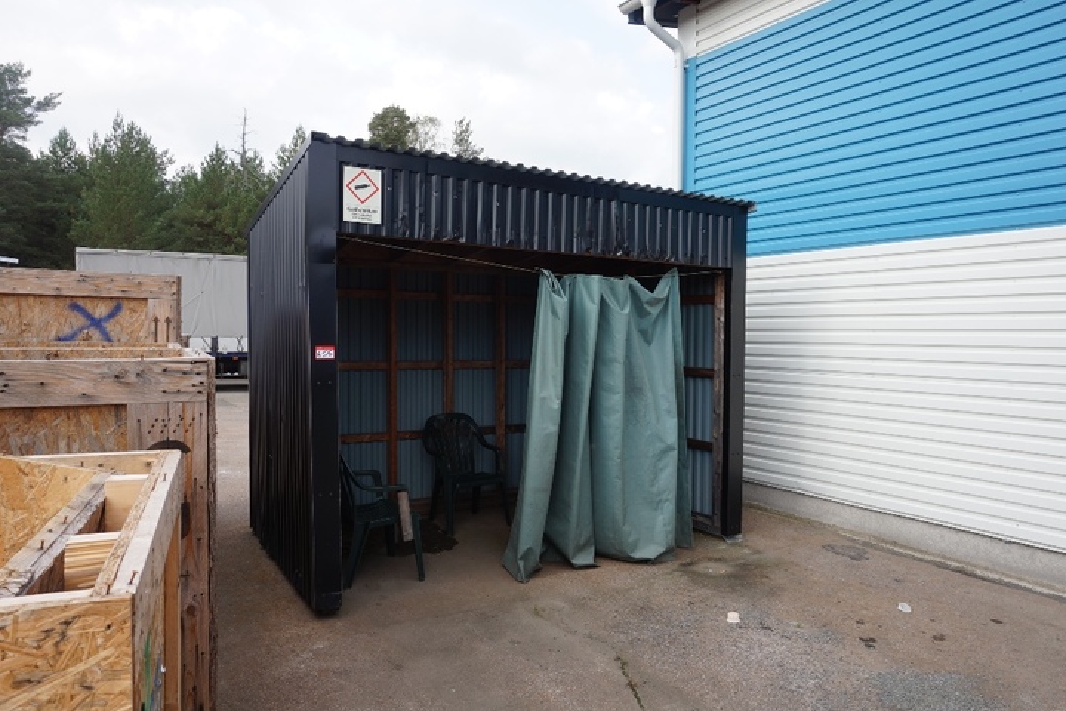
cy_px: 356
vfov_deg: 53.1
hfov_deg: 73.7
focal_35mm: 24
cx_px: 533
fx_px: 711
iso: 100
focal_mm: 16
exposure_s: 1/80
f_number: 8
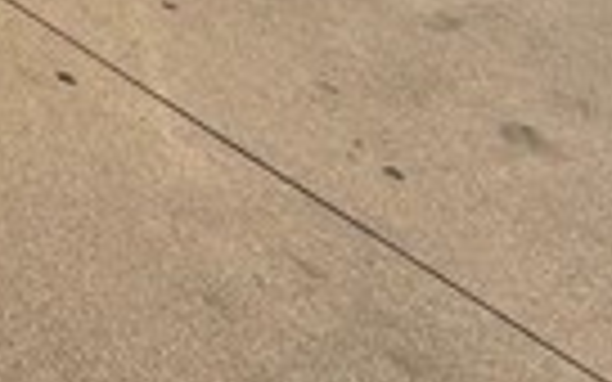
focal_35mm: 70
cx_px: -662
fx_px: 1168
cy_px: -625
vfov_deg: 12.6
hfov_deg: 18.0
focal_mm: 2.22
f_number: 2.2
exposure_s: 1/3891
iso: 50
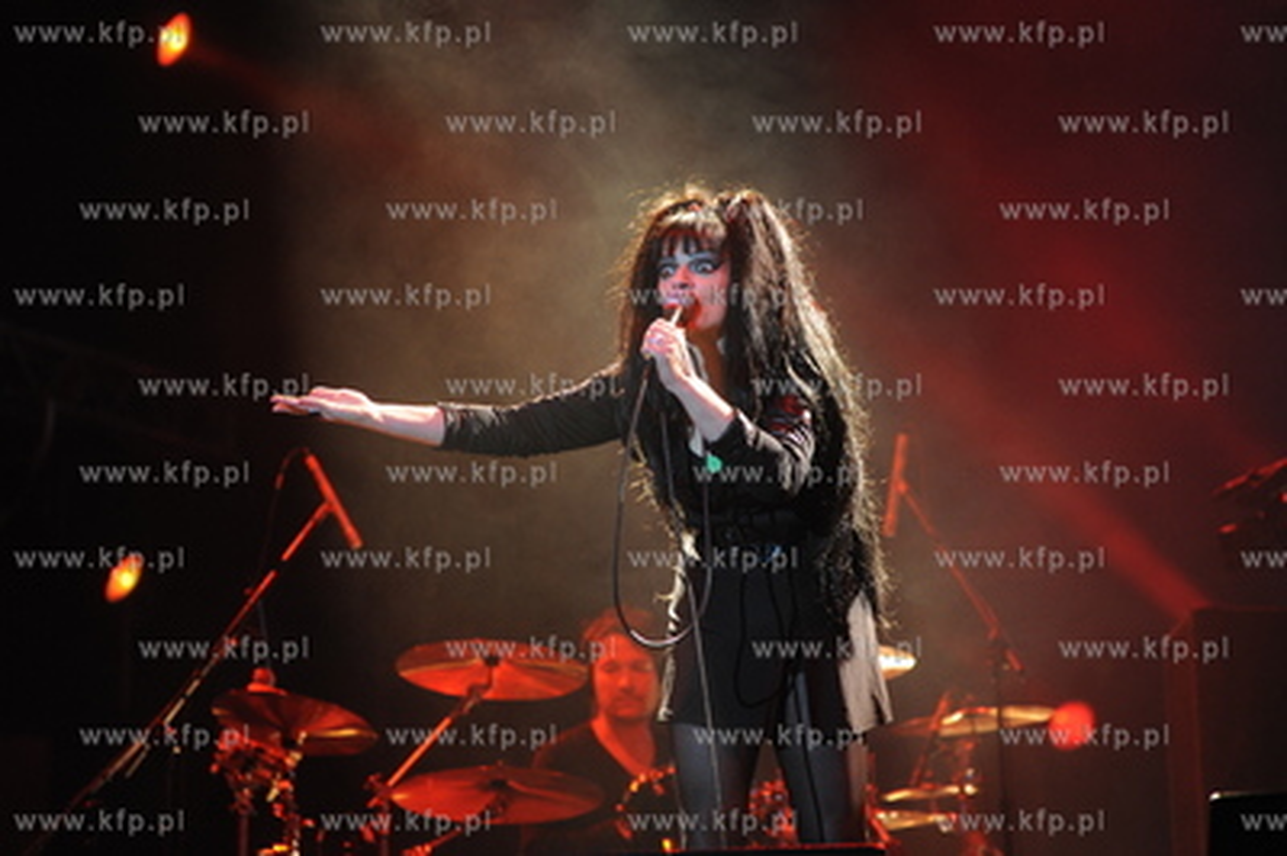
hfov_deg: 10.3
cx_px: 644
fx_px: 7144
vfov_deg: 6.9
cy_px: 428
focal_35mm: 200
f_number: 5
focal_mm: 200
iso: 1600
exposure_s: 1/200
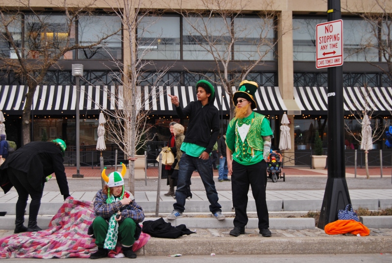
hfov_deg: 35.0
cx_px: 196
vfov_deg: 23.9
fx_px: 622
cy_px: 132
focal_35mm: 57
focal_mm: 38
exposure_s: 1/160
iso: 200
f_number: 6.3
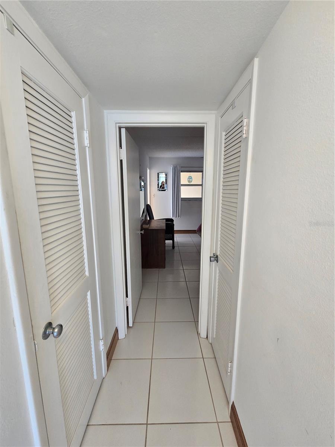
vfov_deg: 106.2
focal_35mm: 13
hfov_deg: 89.9
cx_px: 168
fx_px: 168
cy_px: 224
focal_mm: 2.2
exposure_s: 1/60
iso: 200
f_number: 2.2
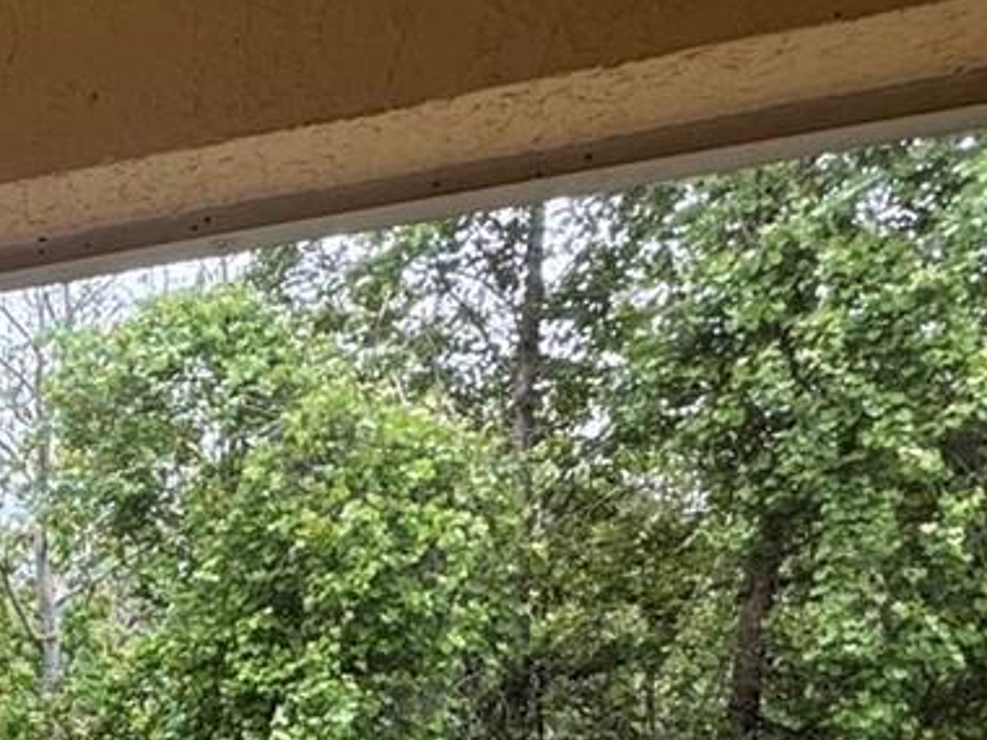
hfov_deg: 25.3
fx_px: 1682
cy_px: 968
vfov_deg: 22.2
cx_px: -468
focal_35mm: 59
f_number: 2.2
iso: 40
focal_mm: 2.22
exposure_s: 1/189
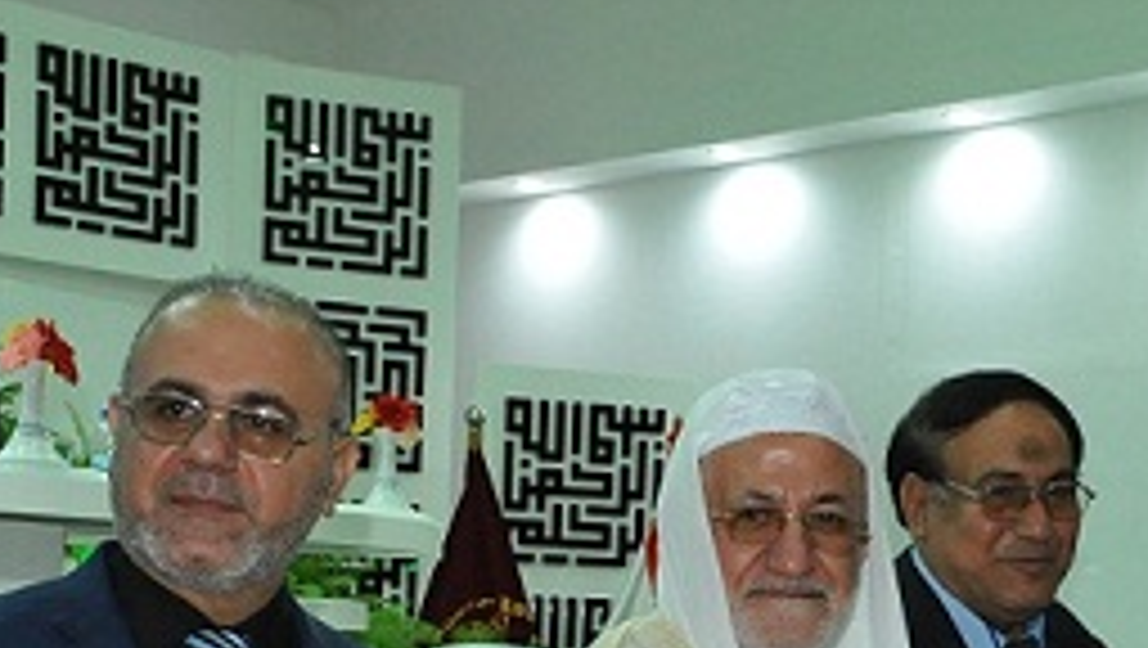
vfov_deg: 15.3
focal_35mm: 77
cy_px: 704
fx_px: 2346
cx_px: 819
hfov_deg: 27.2
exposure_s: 1/200
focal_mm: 35
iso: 6400
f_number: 10
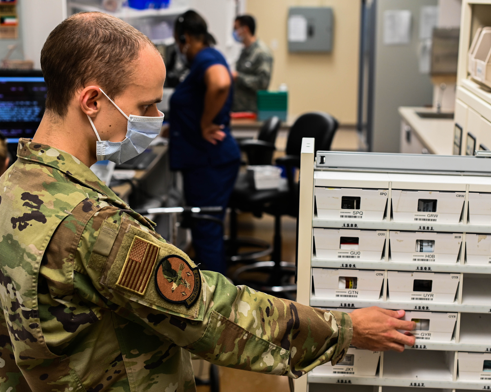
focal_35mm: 59
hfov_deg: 31.9
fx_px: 857
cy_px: 194
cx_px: 274
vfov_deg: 25.8
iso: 800
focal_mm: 50
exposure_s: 1/125
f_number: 4
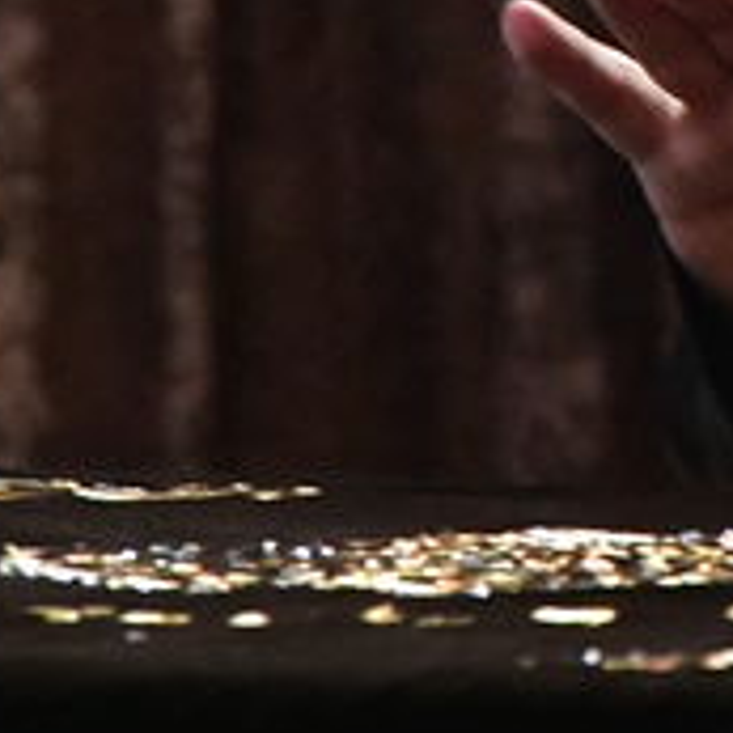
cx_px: 2089
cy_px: -786
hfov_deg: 1.3
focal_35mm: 1375
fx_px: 32941
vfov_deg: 1.3
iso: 10000
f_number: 5.6
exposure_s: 1/100
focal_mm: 200
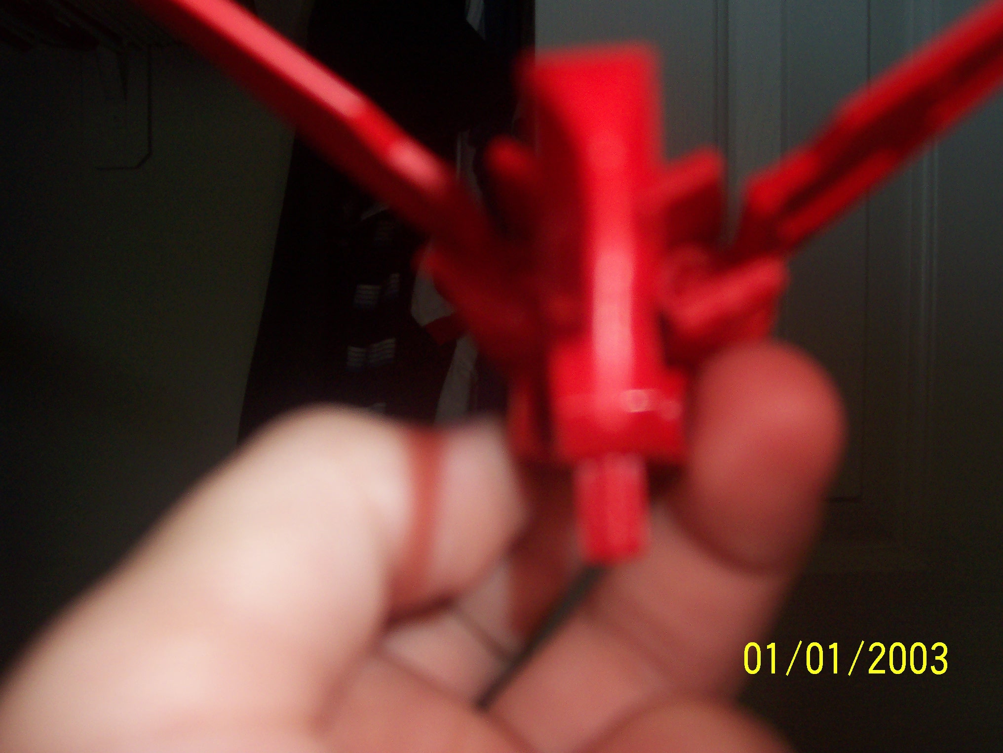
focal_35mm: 37
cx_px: 502
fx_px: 1072
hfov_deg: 50.1
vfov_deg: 38.7
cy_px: 376
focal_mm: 5.6
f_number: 2.8
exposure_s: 1/60
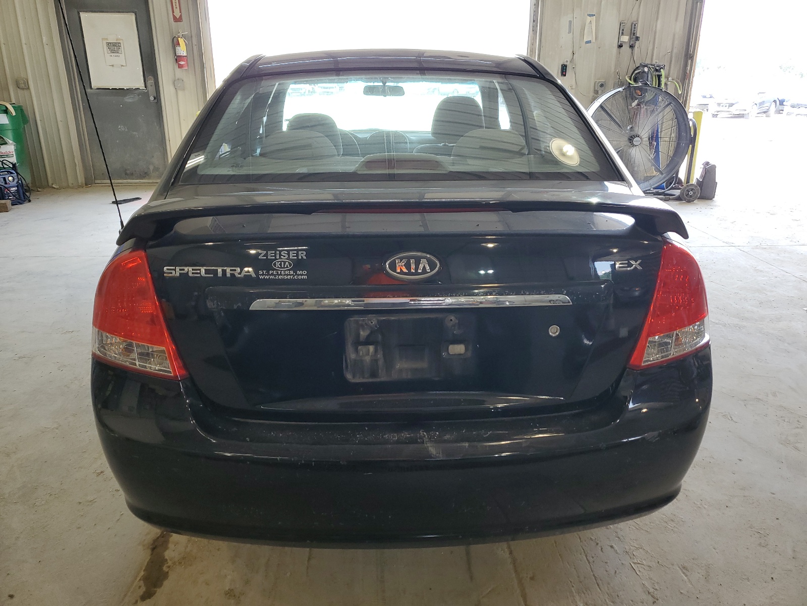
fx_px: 606
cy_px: 303
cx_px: 404
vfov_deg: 53.1
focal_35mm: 26
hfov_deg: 67.3
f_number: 1.5
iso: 57
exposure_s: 1/120
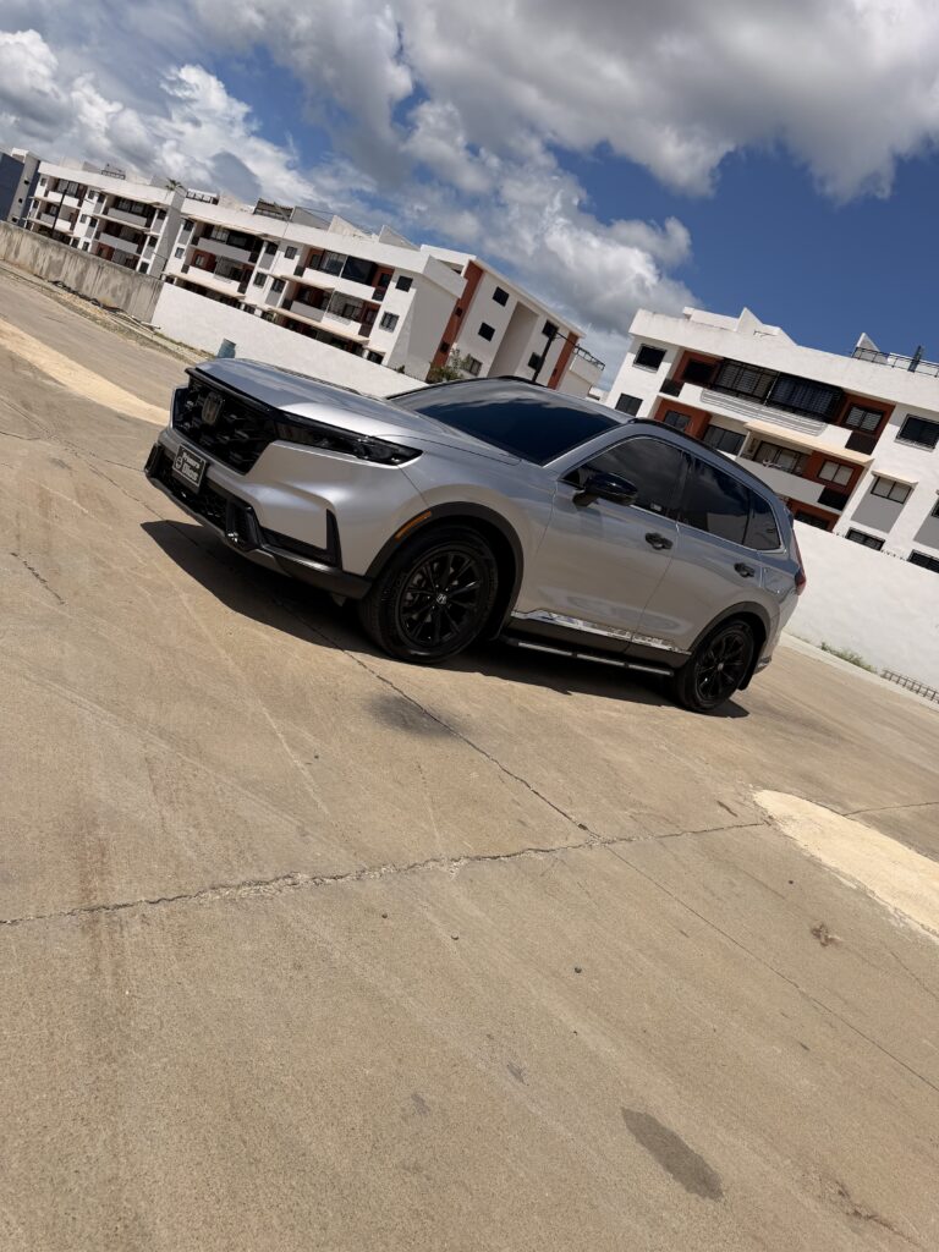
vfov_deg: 71.6
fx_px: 868
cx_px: 470
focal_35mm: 24
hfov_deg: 56.8
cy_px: 626
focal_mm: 6.76
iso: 80
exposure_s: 1/14286
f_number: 1.78
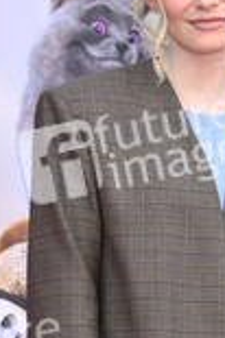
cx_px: 194
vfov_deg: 7.1
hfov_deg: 4.7
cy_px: 262
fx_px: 2715
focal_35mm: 289
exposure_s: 1/200
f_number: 5.6
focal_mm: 112
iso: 640
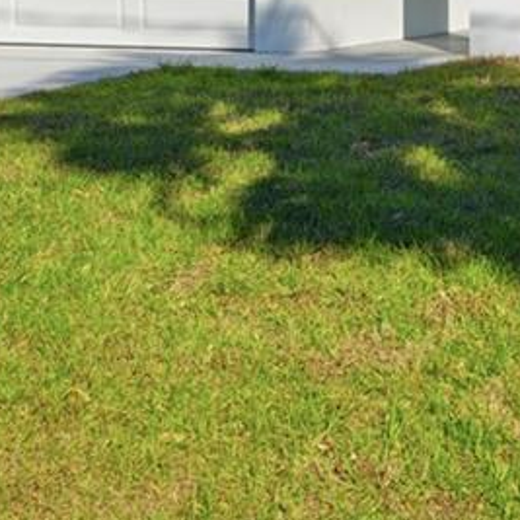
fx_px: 1937
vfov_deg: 14.8
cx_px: 444
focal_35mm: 114
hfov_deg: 15.2
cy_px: -79
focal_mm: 35
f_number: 8
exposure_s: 1/3200
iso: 200
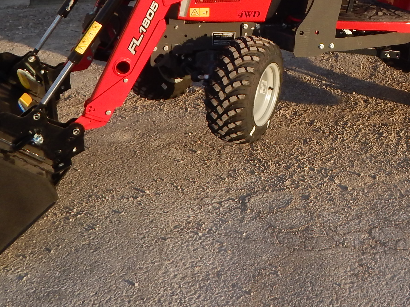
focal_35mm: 58
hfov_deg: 31.5
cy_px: 23
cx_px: 378
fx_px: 687
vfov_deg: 24.4
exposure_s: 1/640
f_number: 3
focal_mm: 4
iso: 125
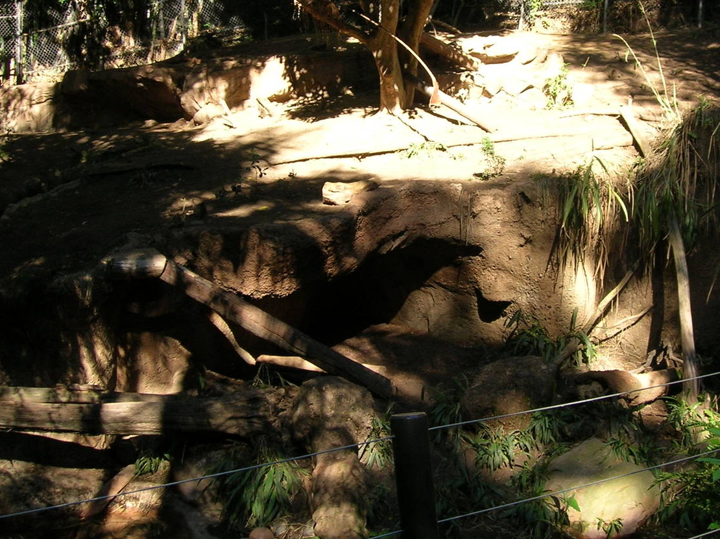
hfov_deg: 38.7
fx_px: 1019
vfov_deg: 29.5
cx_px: 450
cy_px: 196
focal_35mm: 49
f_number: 4.9
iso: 50
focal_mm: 5.7
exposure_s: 1/50.1
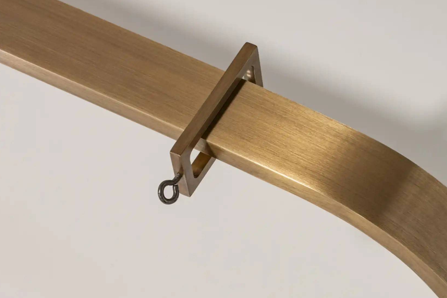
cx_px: 411
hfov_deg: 17.2
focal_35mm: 117
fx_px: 1453
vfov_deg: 11.6
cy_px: 288
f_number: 16
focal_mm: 50
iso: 250
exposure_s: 1/2.5
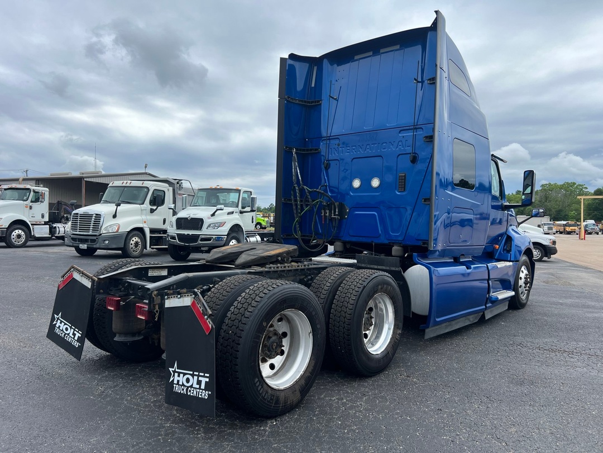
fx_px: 453
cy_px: 226
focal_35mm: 26
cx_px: 302
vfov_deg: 53.1
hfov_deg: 67.3
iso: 50
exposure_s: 1/2513
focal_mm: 5.7
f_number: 1.5
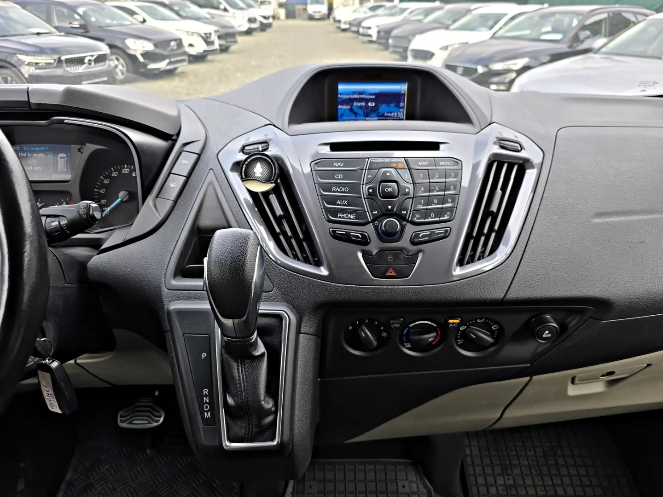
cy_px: 248
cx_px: 332
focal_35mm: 23
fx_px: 441
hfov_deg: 73.9
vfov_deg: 58.9
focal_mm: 6.3
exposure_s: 1/180
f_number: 1.7
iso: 40
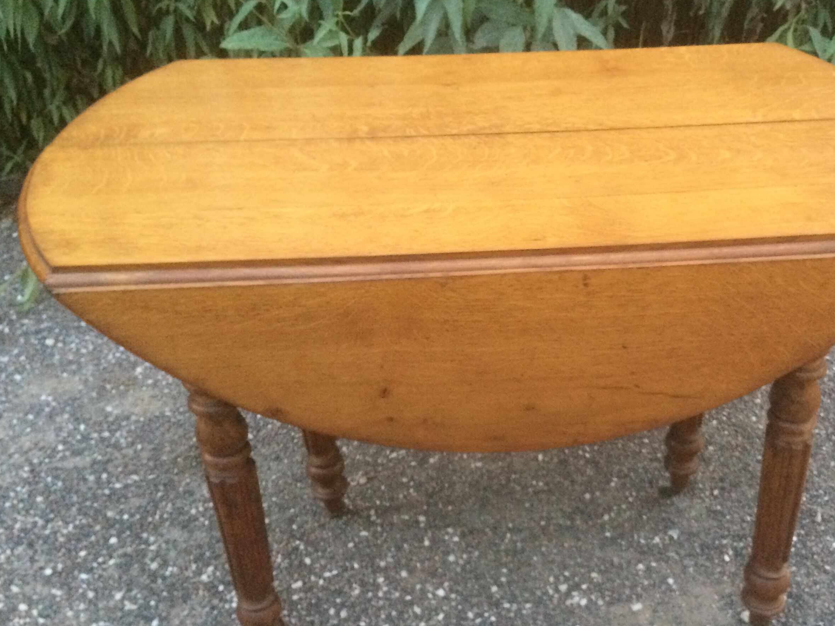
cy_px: 354
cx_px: 531
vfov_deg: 35.9
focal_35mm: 40
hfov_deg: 46.3
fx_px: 965
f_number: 2.2
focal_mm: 4.15
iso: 320
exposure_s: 1/17
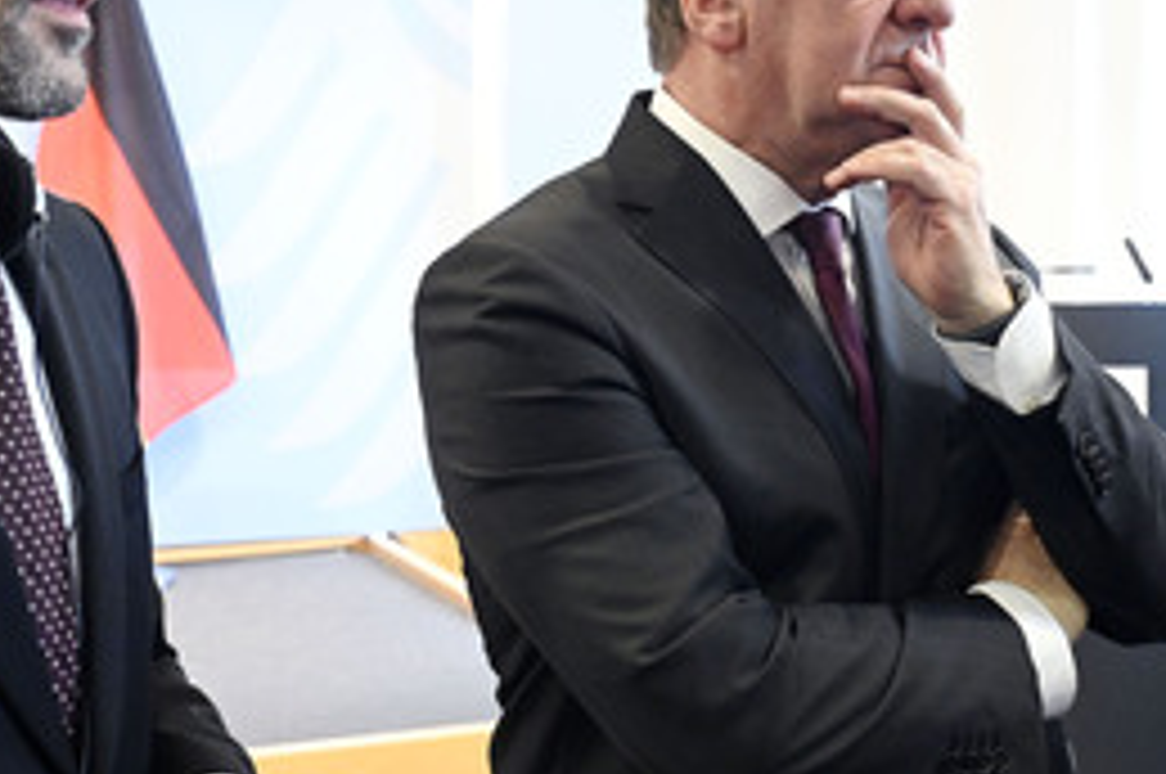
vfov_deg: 22.2
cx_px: 804
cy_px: 378
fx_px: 1973
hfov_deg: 32.6
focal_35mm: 61
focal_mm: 35
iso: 6400
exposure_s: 1/160
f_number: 5
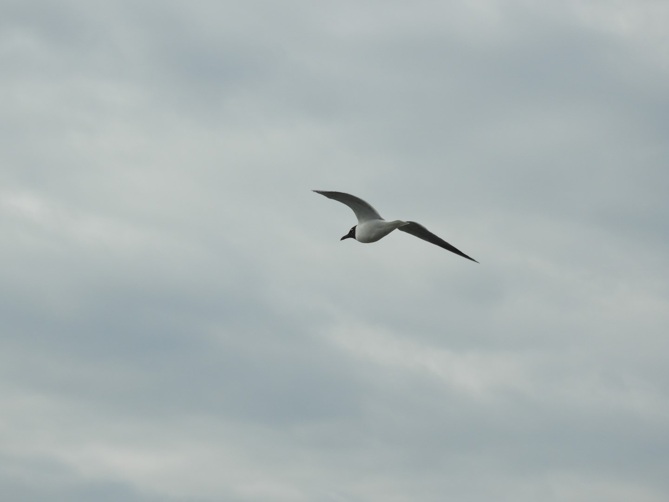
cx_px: 334
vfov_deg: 8.7
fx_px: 3285
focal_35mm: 170
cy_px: 251
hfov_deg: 11.6
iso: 100
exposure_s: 1/800
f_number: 5.2
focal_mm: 30.5
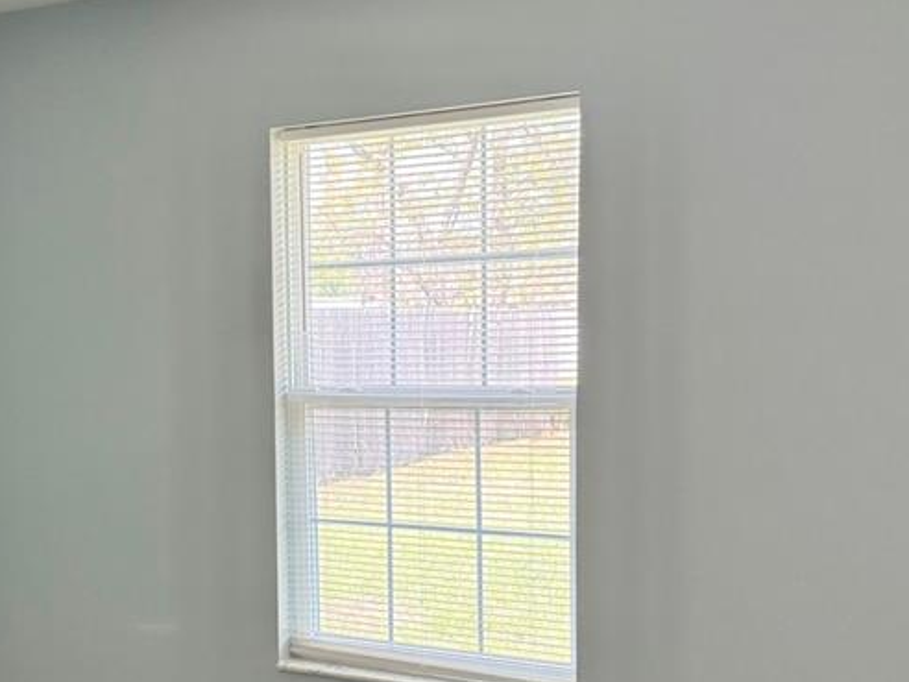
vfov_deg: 28.9
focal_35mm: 50
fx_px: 1313
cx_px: 246
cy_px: 468
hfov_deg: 37.4
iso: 400
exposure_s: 1/120
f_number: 1.78
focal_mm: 6.76
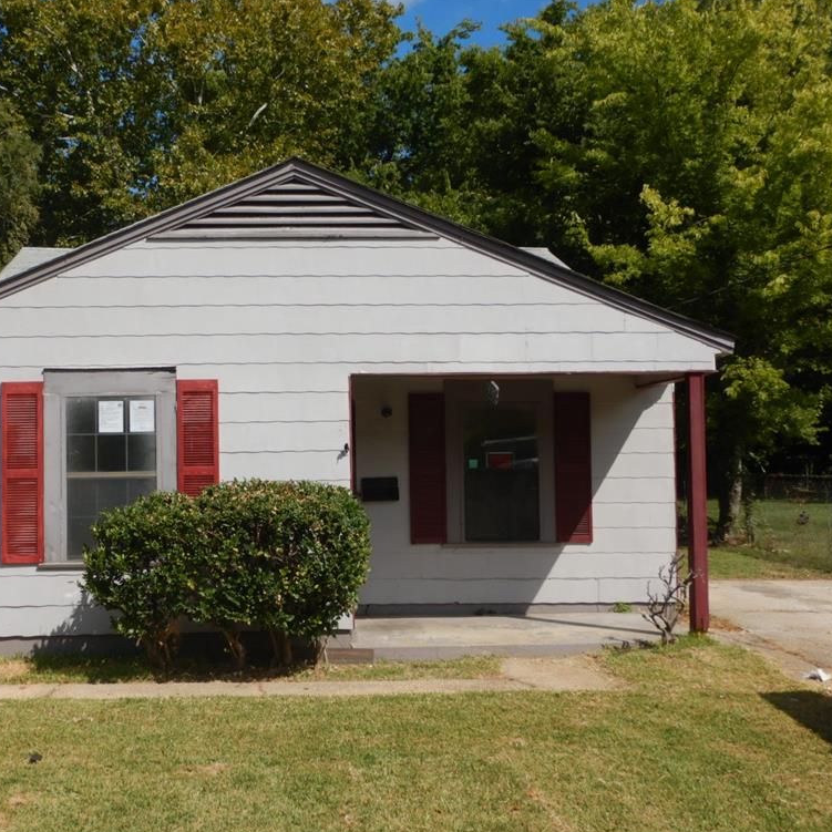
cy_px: 419
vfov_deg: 40.9
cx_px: 304
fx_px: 1115
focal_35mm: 41
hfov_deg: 40.6
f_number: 4.2
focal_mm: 6.1
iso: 125
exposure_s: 1/1250
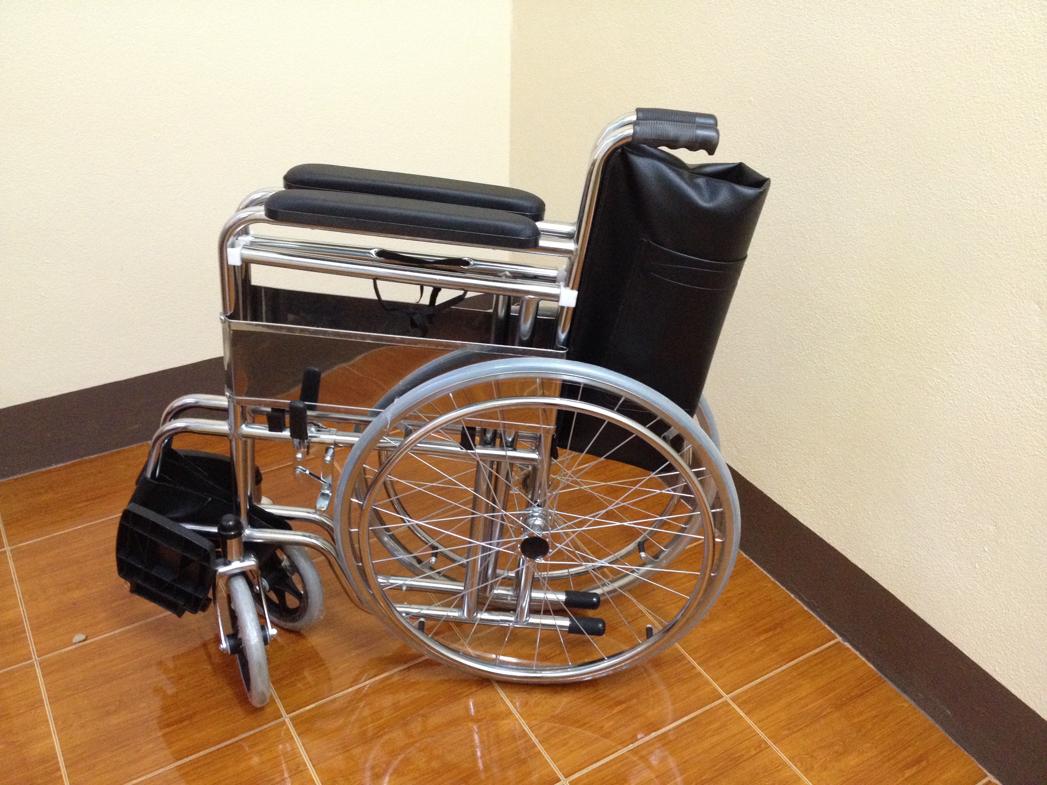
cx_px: 524
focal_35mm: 35
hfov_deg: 52.6
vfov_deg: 40.7
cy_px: 392
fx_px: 1059
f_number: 2.4
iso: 400
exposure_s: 1/17
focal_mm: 4.28
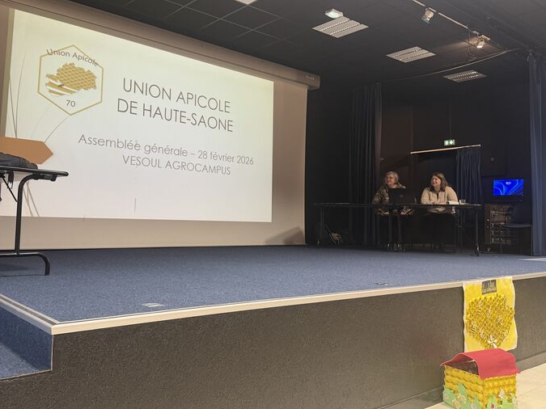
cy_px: 184
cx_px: 240
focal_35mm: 32
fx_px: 505
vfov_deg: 44.1
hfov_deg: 56.7
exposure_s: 1/50
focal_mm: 6.76
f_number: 1.78
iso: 320
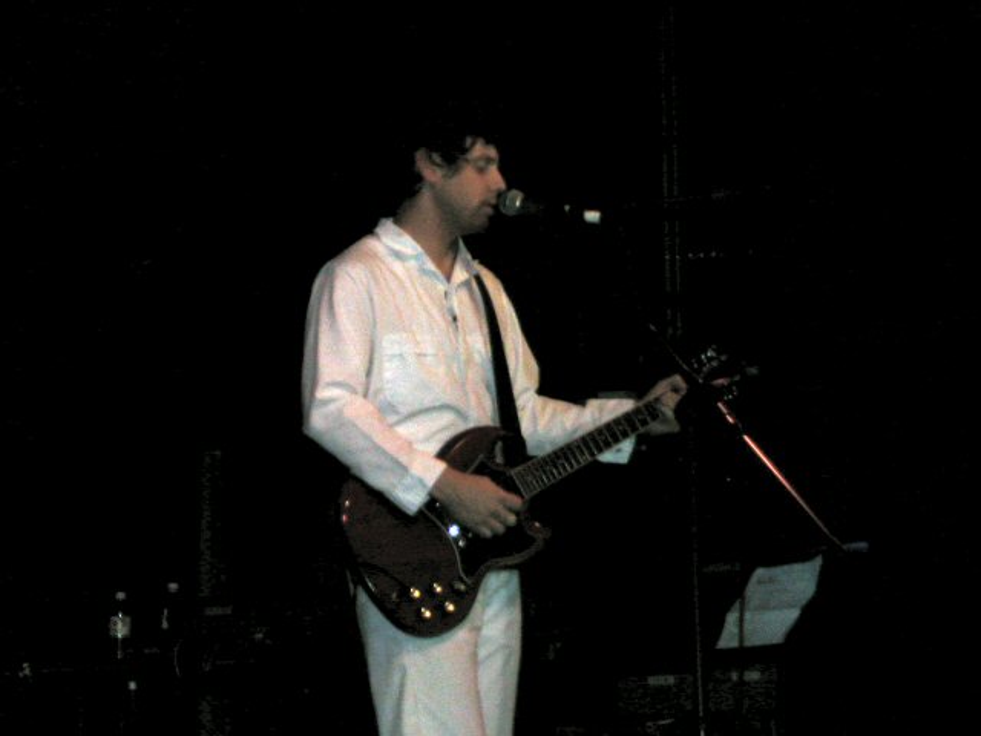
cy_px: 368
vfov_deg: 13.3
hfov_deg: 17.7
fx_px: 3146
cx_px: 490
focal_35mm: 111
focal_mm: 16.8
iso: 200
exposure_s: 1/59.9
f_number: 4.8
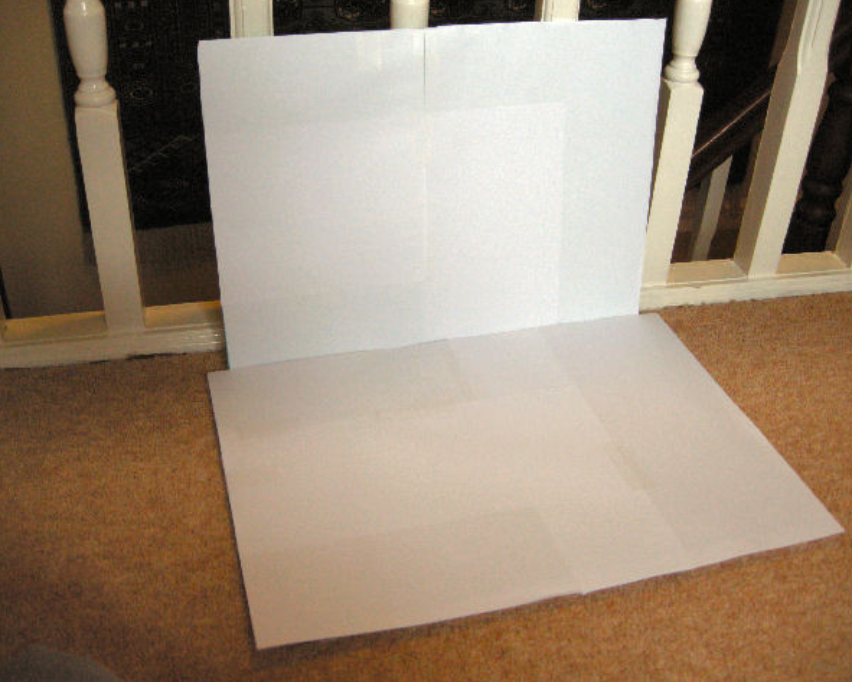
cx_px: 422
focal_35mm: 37
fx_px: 933
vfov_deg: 40.1
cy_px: 339
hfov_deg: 49.1
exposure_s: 1/61
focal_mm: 7.5
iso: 288
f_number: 2.7
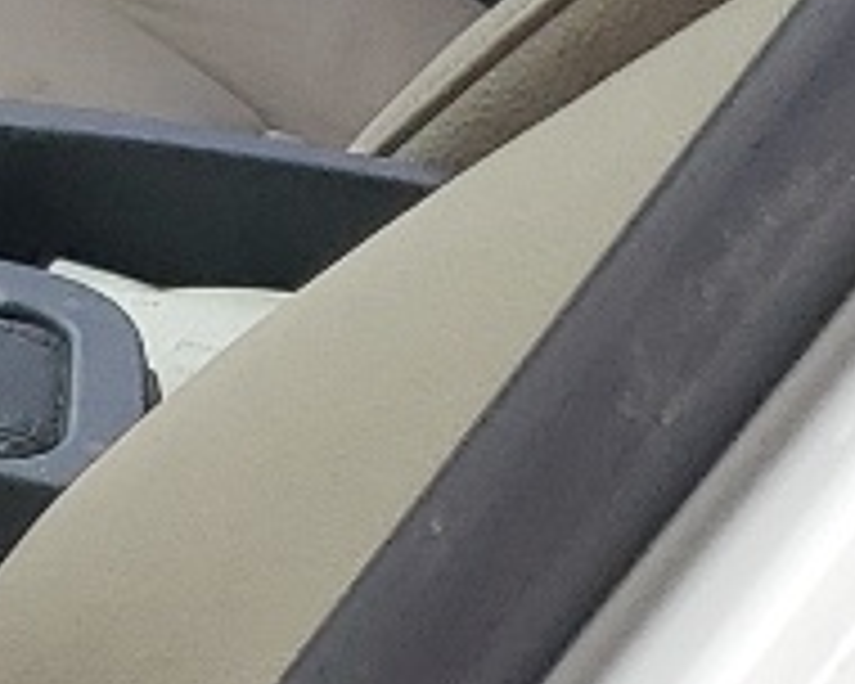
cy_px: 720
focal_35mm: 214
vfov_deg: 7.2
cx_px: -1980
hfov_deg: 7.5
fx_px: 5415
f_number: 1.5
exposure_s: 1/167
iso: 50
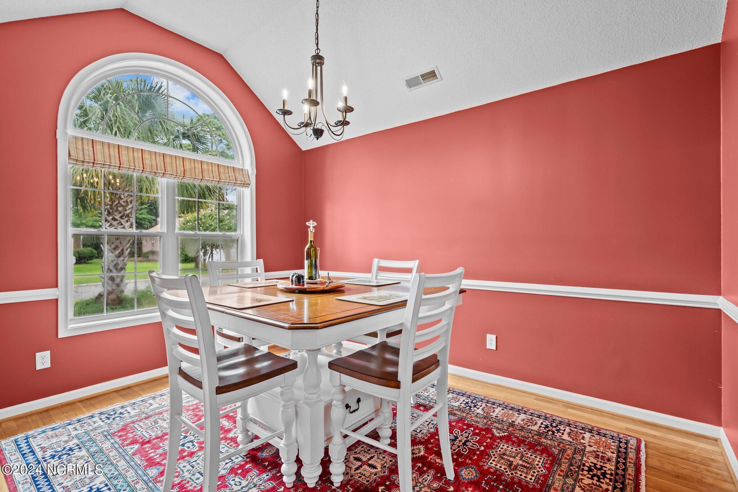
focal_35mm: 16
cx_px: 369
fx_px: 328
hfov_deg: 96.7
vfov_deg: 73.7
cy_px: 246
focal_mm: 16
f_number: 4
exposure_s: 1/8
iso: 400
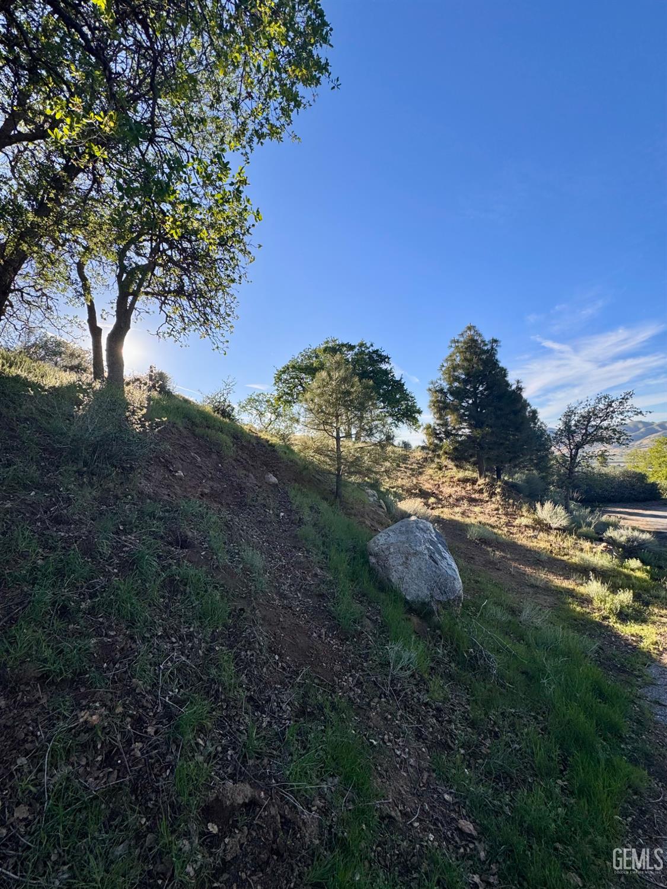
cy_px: 444
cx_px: 334
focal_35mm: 14
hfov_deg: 85.7
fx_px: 360
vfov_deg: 102.1
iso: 40
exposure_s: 1/1048
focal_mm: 2.22
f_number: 2.2
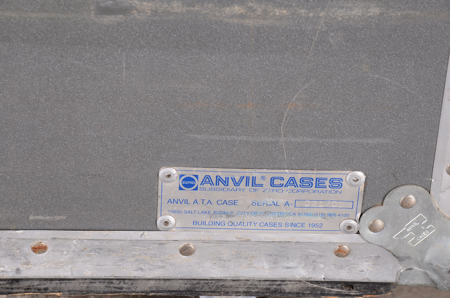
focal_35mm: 158
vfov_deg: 8.7
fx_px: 1965
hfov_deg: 13.1
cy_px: 149
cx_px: 225
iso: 160
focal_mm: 105
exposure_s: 1/80
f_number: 11
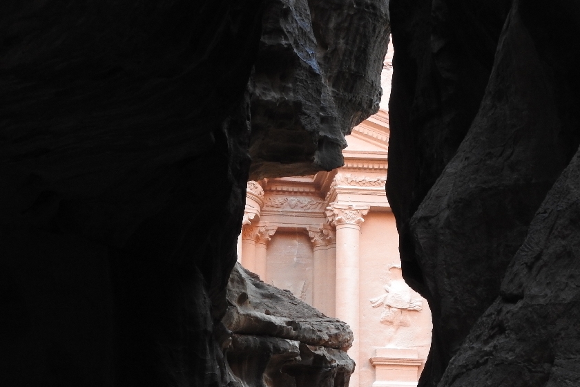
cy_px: 310
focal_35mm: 156
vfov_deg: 8.8
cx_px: 300
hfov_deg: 13.2
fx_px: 2513
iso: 400
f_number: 4.8
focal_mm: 18.8
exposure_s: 1/30
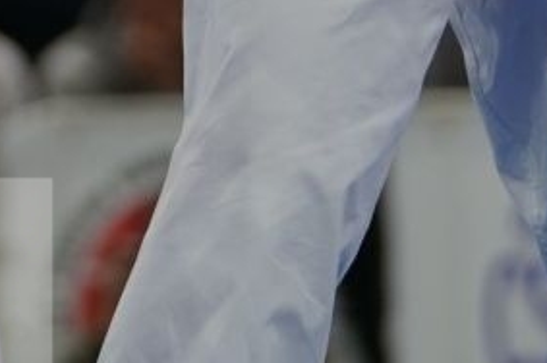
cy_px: -332
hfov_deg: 1.9
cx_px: -128
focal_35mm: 1083
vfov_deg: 1.3
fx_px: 16436
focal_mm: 170
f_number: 2.8
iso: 640
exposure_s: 1/500
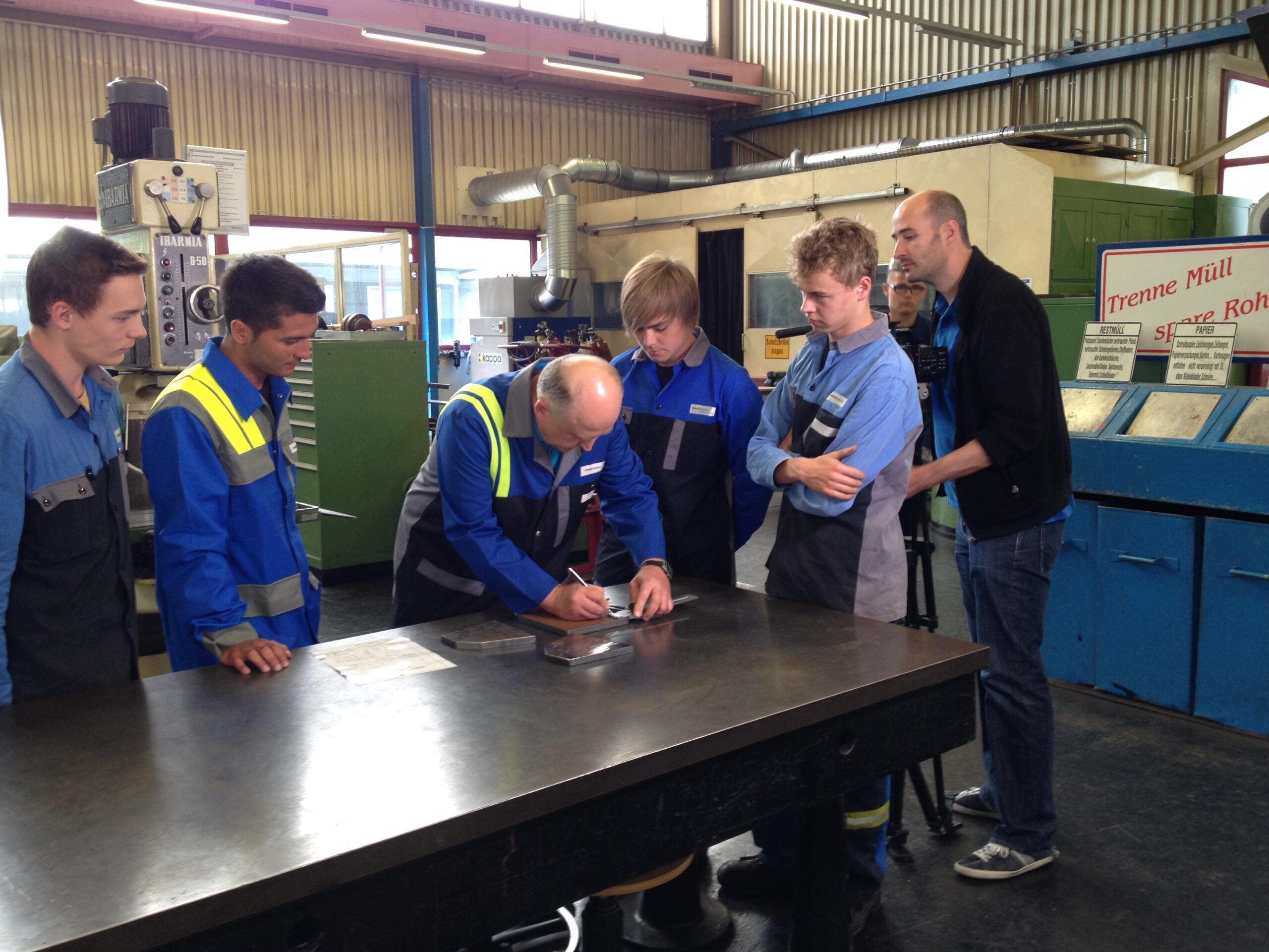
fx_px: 1283
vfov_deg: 40.7
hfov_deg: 52.6
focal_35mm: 35
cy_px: 476
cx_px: 634
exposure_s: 1/20
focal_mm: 4.28
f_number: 2.4
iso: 64
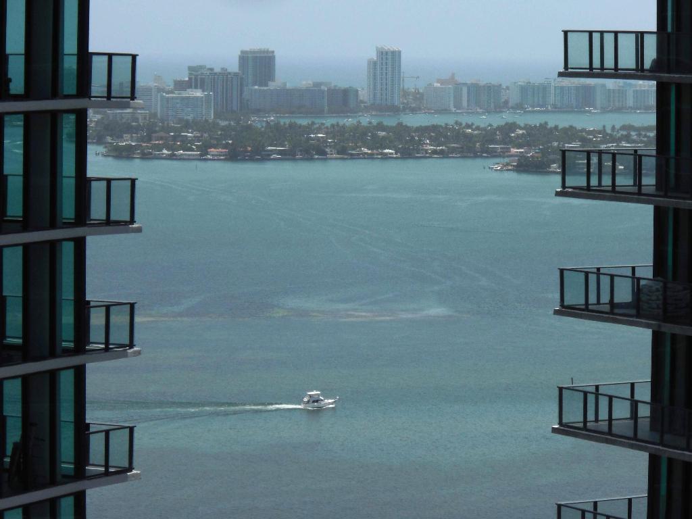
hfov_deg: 12.7
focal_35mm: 156
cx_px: 346
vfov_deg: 9.5
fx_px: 3119
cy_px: 260
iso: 125
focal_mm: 27.6
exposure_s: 1/1000
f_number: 6.5
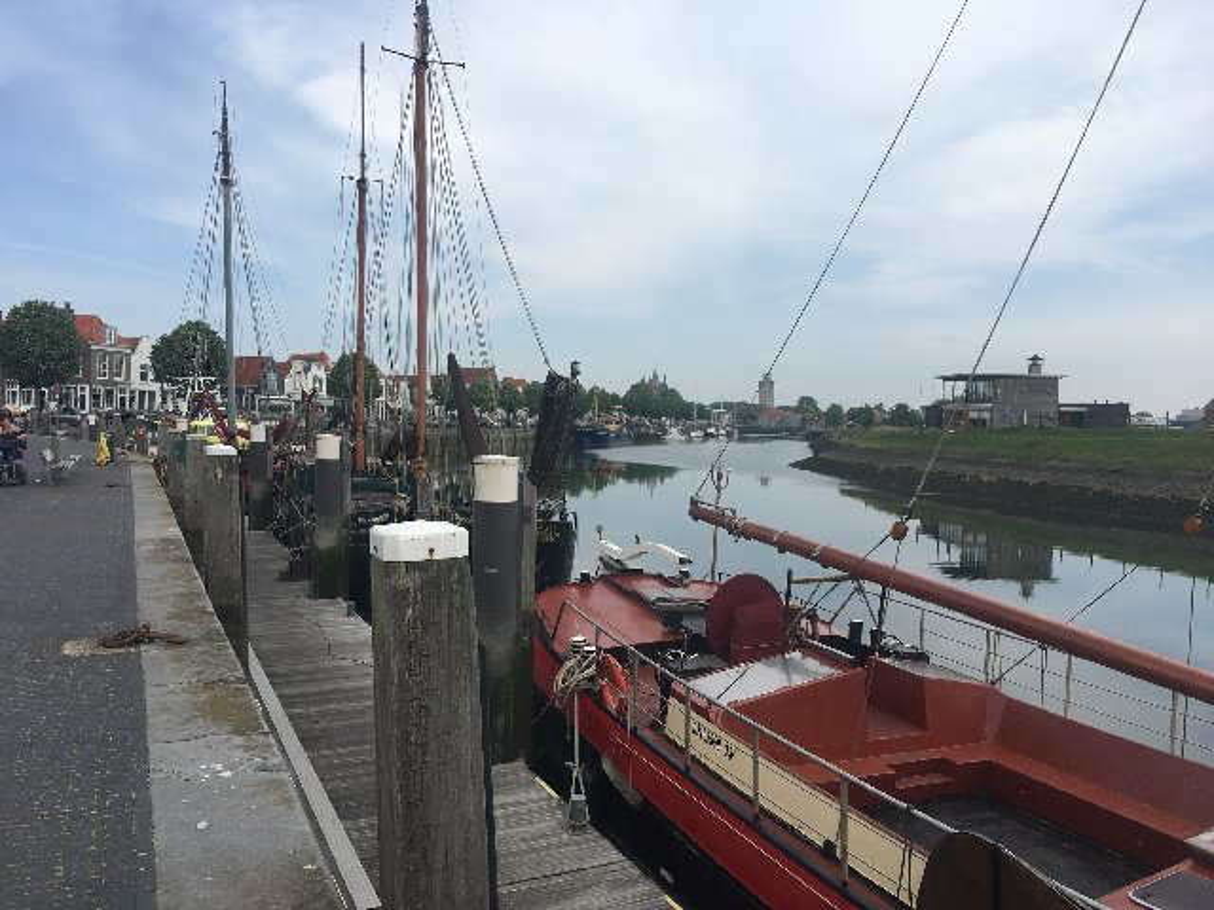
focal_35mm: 29
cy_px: 455
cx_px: 607
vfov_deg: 48.2
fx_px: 1017
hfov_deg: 61.7
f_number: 2.2
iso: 25
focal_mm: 4.15
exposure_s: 1/1672
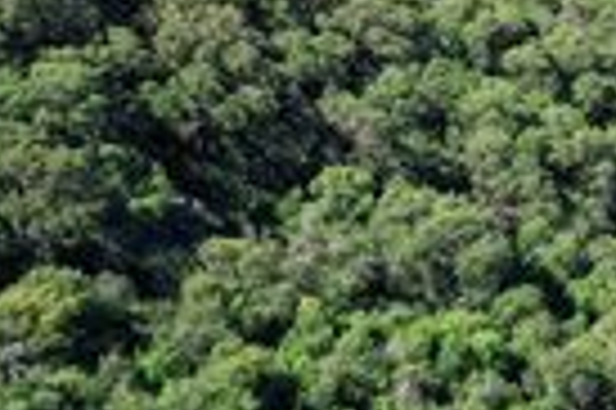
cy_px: 52
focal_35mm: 102
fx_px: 1743
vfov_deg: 13.3
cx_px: 850
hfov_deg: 18.3
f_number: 5.6
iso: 100
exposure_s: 1/320
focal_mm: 10.3
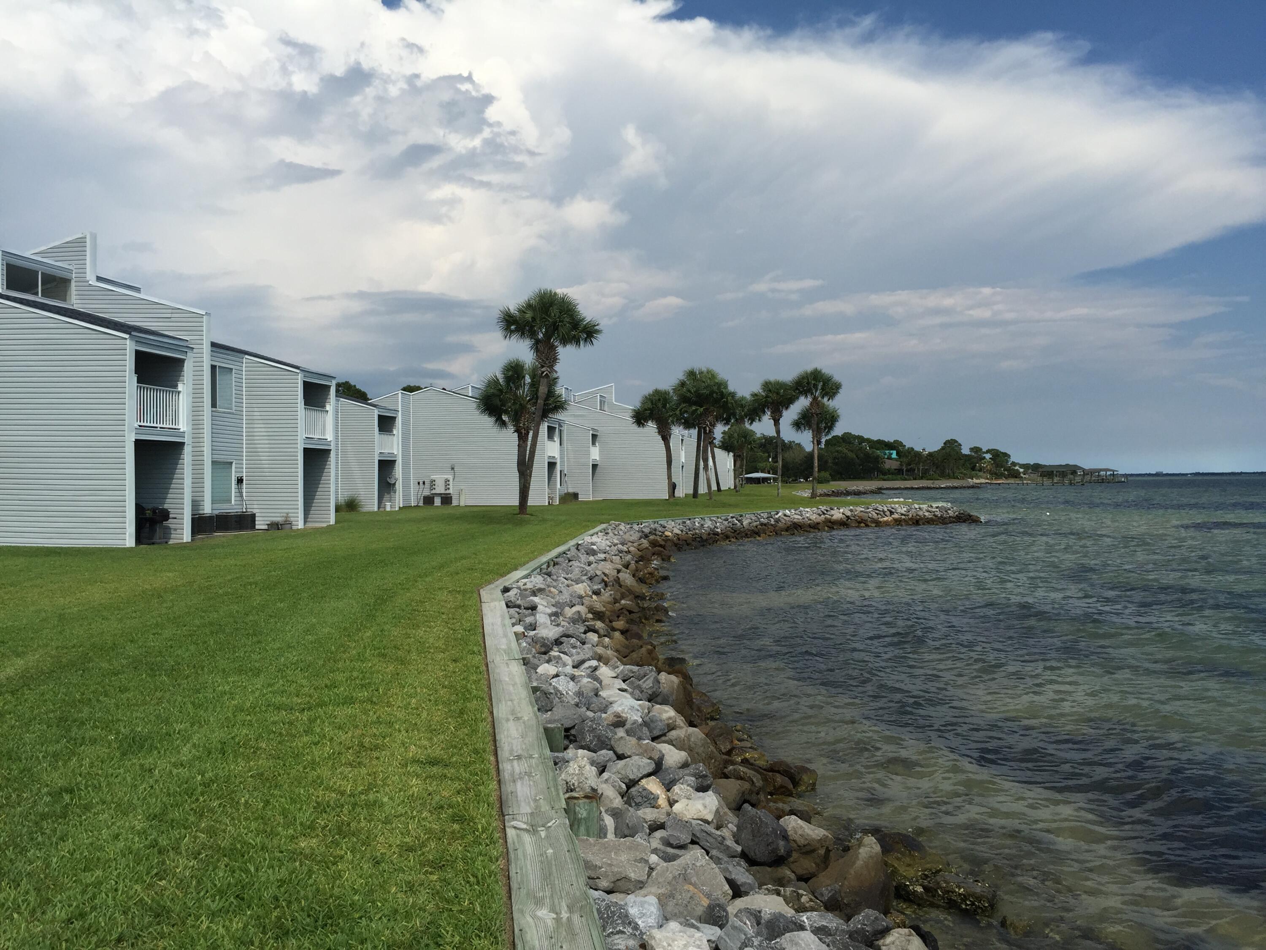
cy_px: 475
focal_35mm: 29
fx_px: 1061
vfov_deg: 48.2
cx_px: 633
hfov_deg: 61.7
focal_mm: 4.15
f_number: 2.2
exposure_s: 1/3300
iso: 32
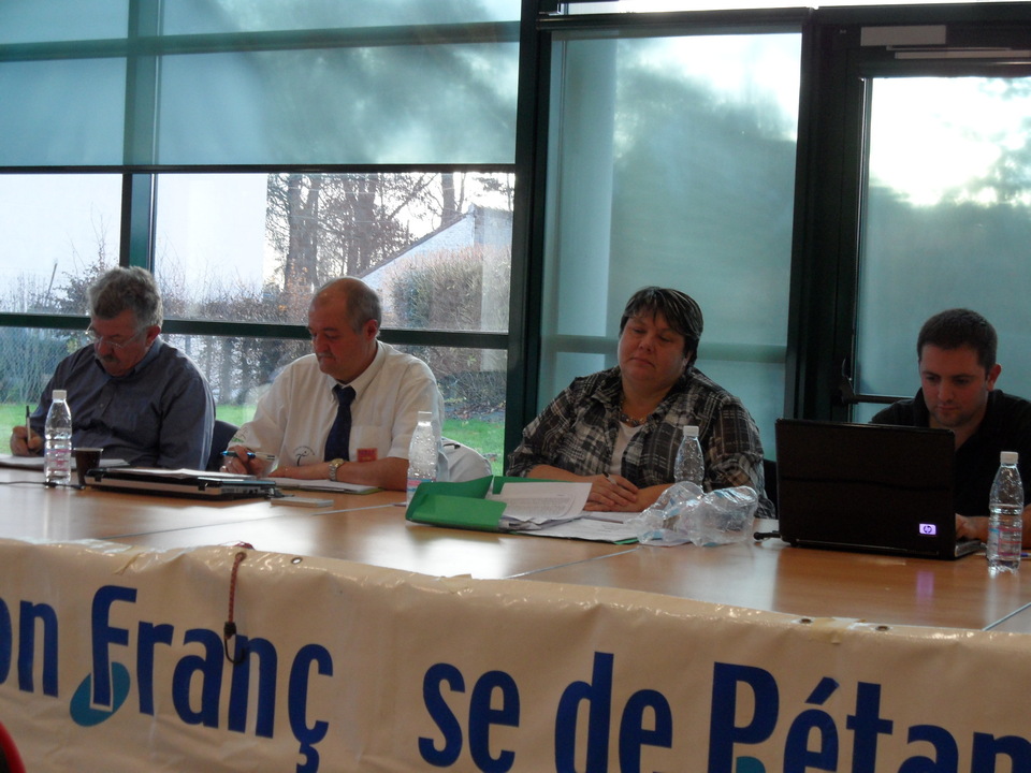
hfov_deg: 32.2
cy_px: 386
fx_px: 1787
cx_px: 516
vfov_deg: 24.4
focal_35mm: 60
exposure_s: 1/45
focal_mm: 10.3
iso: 200
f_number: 4
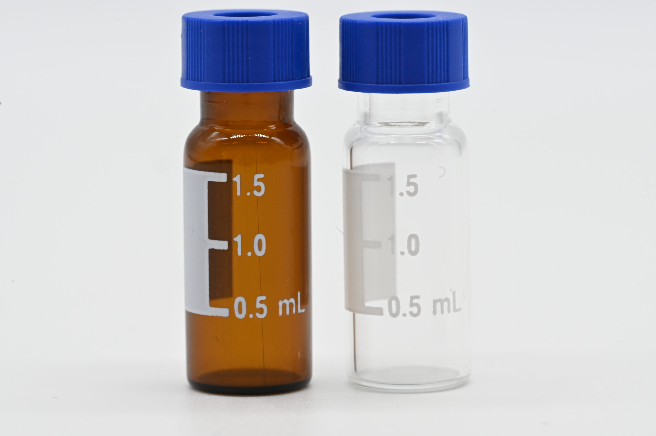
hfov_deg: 19.5
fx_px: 1912
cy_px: 218
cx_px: 328
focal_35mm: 105
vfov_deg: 13.0
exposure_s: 1/80
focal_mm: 105
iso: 2000
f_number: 20
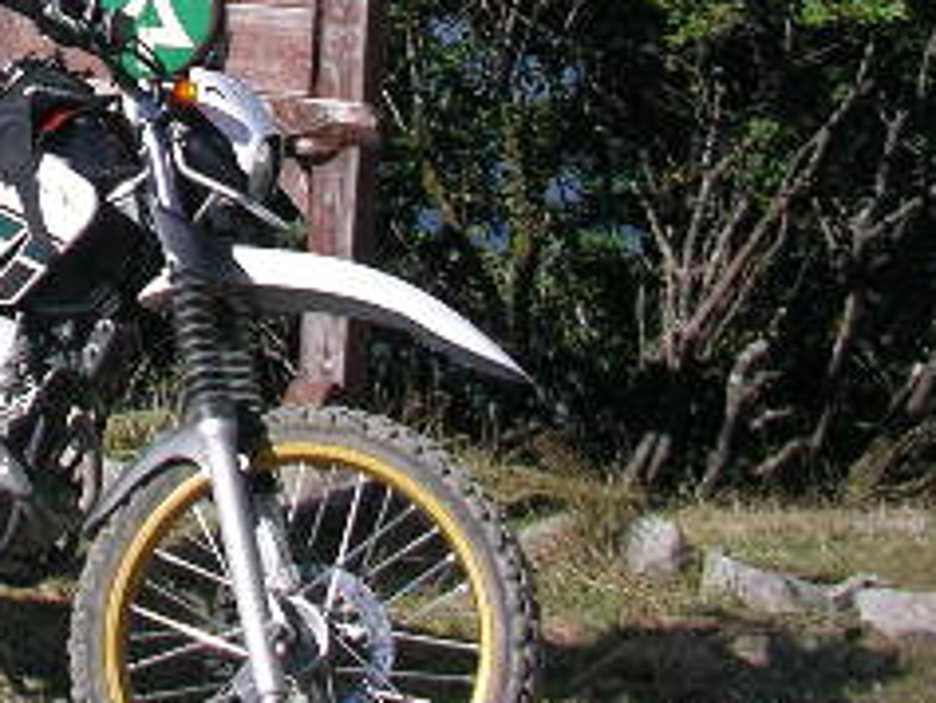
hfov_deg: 18.3
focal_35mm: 100
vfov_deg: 14.4
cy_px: -91
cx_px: -288
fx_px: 2705
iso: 50
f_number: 6.9
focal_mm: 5.7
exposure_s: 1/640
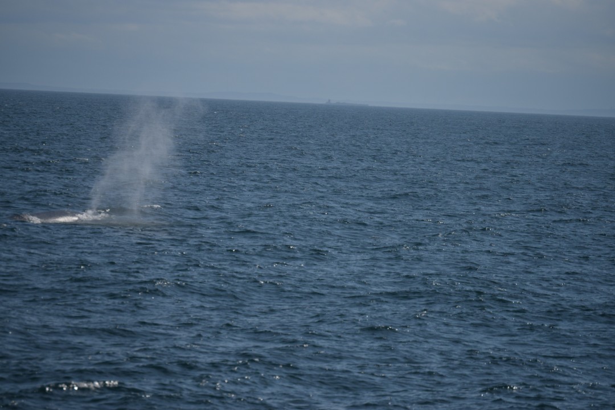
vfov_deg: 4.6
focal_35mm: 300
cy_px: 205
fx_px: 5125
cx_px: 308
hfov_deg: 6.9
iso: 200
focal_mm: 200
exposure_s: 1/4000
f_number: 5.6
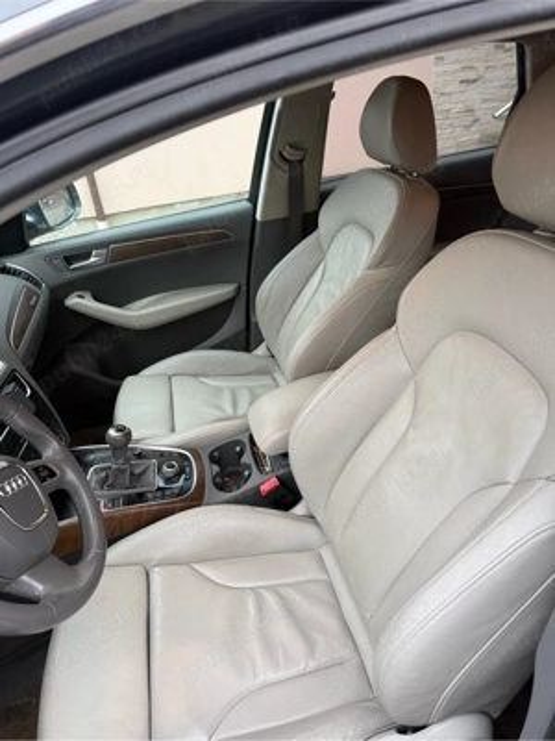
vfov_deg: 71.6
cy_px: 370
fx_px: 513
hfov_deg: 56.8
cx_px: 278
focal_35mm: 24
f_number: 1.78
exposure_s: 1/60
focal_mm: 6.76
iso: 320
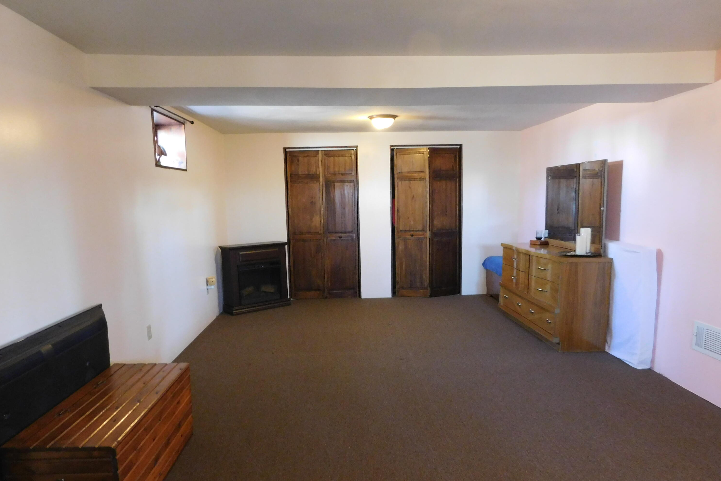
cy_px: 262
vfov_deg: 53.1
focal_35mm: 24
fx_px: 481
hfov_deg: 73.7
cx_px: 360
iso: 500
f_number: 3
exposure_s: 1/8
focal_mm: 4
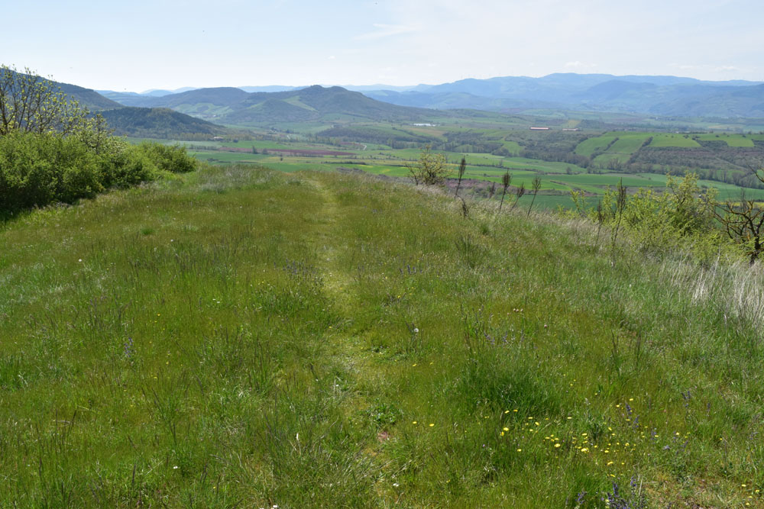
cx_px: 382
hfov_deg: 67.4
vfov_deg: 47.9
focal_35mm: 27
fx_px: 573
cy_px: 254
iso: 400
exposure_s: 1/250
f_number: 16
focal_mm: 18
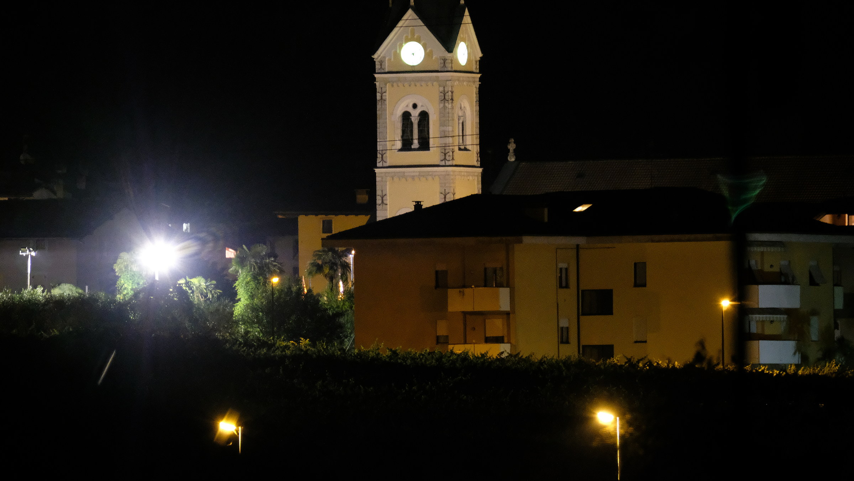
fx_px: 17324
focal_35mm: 765
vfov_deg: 1.6
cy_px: 225
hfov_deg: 2.8
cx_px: 427
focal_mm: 485.8
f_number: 7.6
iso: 10000
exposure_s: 1/2
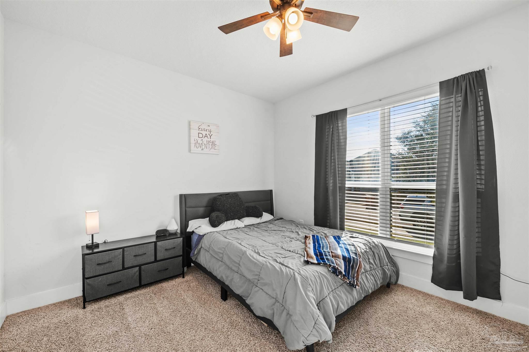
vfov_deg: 81.1
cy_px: 176
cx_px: 264
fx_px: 206
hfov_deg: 104.3
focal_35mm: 14
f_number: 8
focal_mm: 14
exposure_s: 1/13
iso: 500
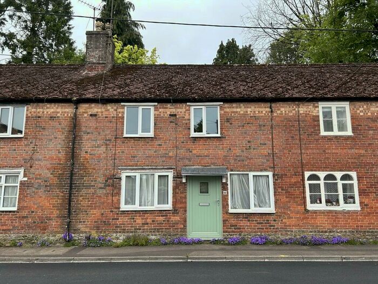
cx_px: 189
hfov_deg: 67.3
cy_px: 142
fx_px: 284
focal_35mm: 26
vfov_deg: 53.1
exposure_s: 1/748
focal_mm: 5.7
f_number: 1.5
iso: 50
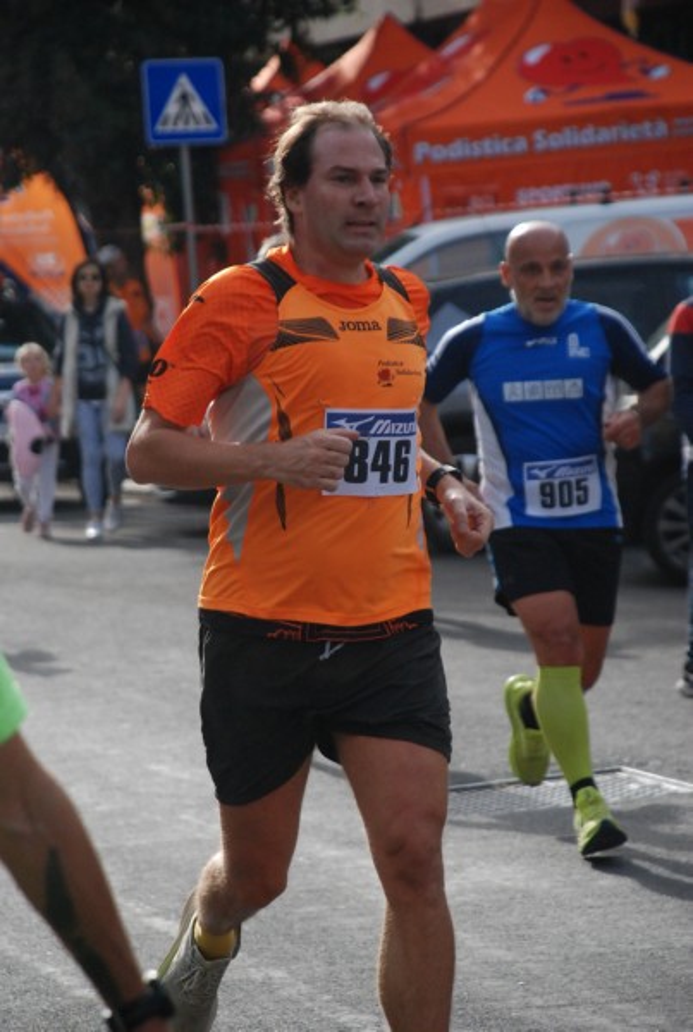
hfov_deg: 7.4
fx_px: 5386
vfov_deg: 10.9
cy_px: 516
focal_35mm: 188
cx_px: 346
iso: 1000
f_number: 5.6
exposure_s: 1/1250
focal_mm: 125
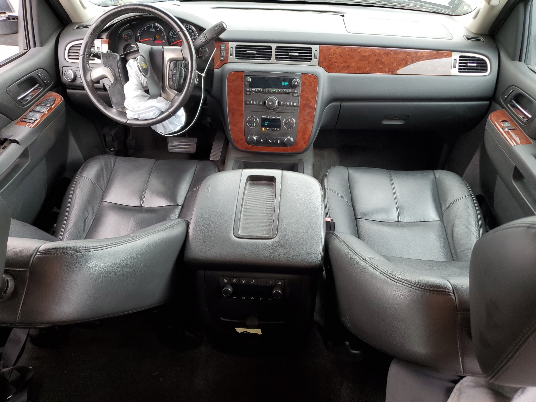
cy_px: 201
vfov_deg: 53.1
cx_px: 268
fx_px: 403
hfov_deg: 67.3
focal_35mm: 26
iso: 58
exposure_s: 1/60.2
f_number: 1.5
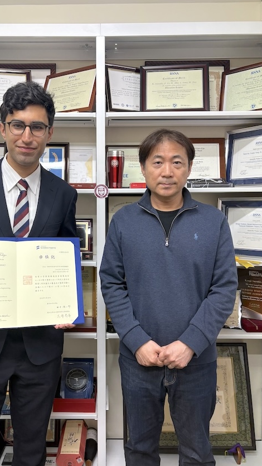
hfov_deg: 37.6
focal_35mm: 31
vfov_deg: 62.6
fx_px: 383
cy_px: 229
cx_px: 101
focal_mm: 5.96
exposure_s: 1/100
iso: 100
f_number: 1.6
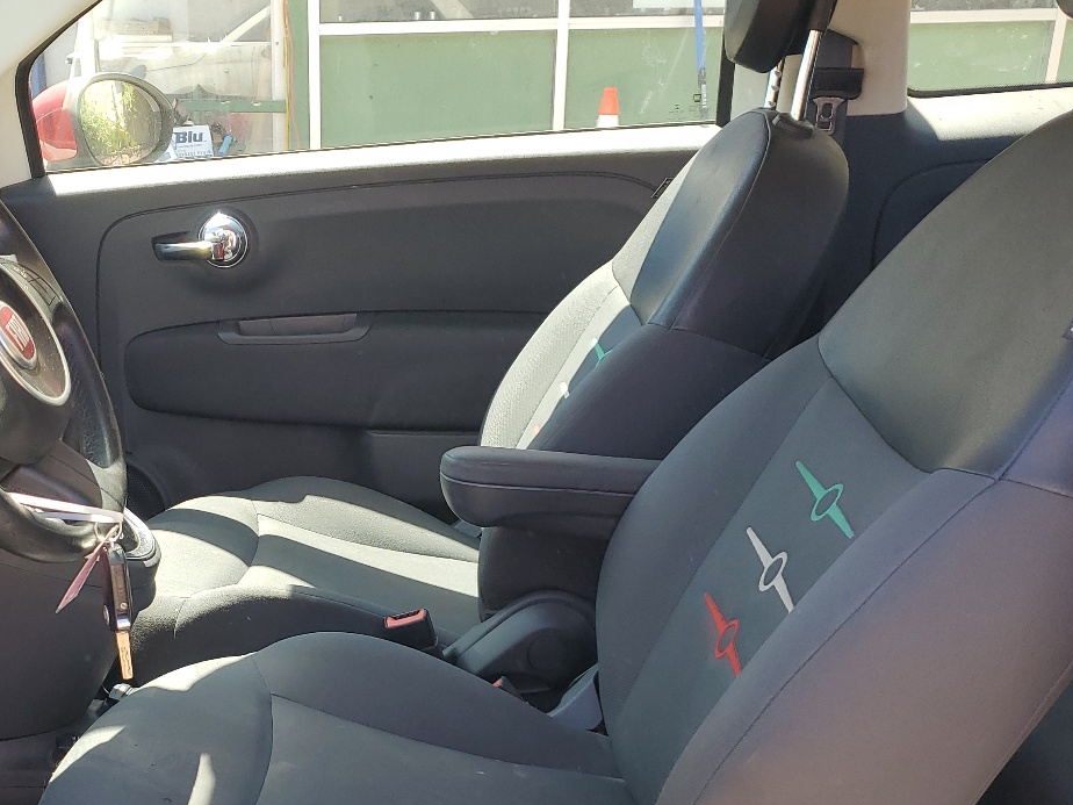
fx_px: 1395
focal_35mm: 45
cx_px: 316
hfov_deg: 41.3
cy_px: 632
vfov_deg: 31.4
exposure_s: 1/303
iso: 50
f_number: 1.5
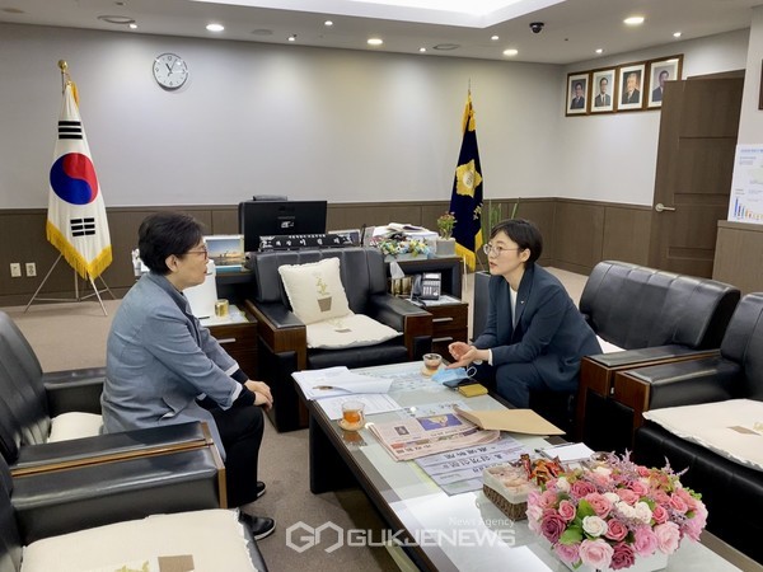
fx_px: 573
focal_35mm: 26
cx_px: 382
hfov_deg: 67.3
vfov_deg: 53.1
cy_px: 286
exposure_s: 1/60
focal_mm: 4.25
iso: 125
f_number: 1.8
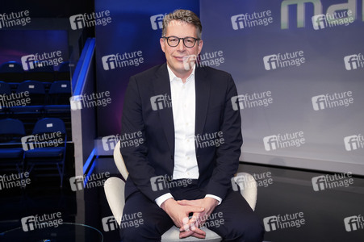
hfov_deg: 48.5
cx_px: 182
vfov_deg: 33.4
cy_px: 121
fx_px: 404
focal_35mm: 40
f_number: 5
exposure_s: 1/160
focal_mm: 40
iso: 2000
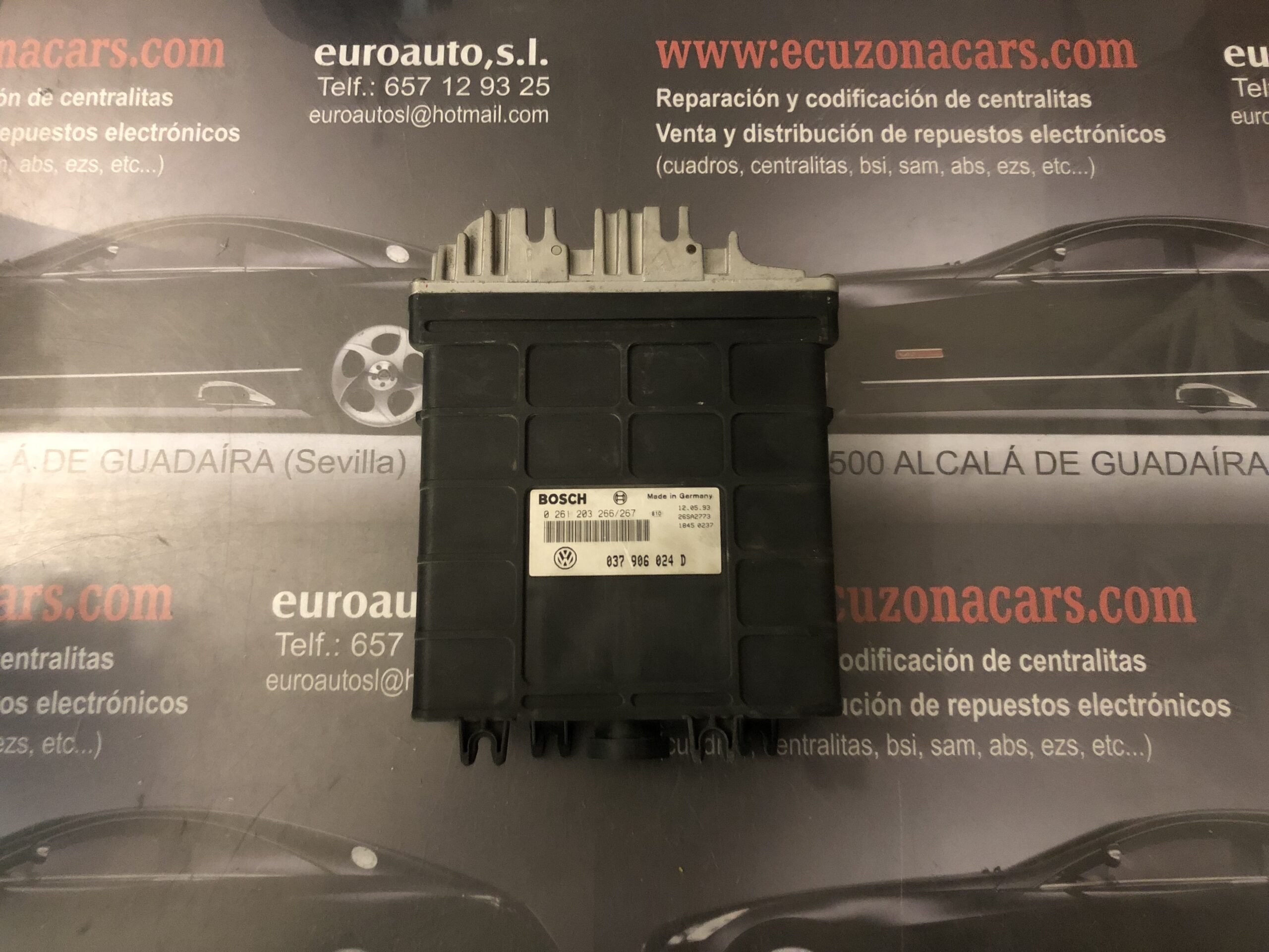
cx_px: 634
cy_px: 476
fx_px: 1026
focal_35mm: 28
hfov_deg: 63.4
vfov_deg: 49.7
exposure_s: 1/4
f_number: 1.8
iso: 100
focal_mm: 3.99
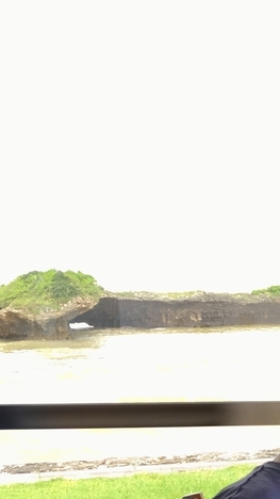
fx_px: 1070
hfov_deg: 12.7
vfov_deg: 25.8
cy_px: 400
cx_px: 595
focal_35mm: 81
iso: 25
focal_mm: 4.15
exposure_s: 1/130
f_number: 2.2
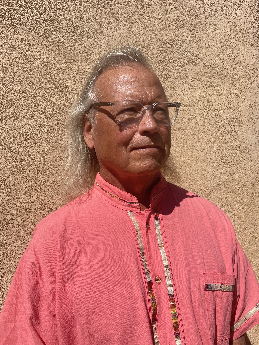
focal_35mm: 26
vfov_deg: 67.3
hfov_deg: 53.1
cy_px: 172
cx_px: 130
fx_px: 259
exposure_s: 1/5291
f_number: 1.6
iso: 32
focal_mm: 4.2
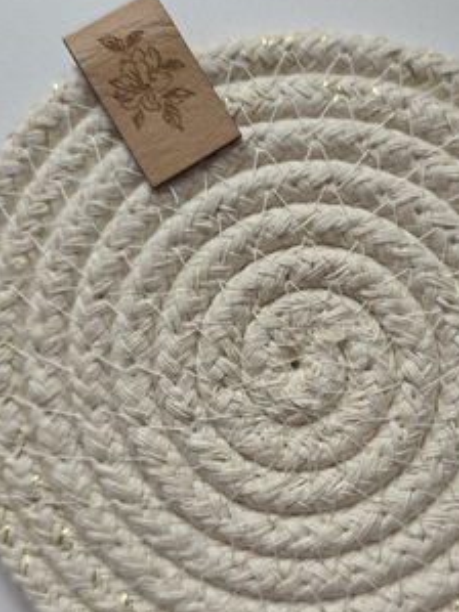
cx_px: 307
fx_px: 725
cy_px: 351
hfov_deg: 34.8
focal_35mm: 41
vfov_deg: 45.7
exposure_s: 1/100
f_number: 1.7
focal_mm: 6.3
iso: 25
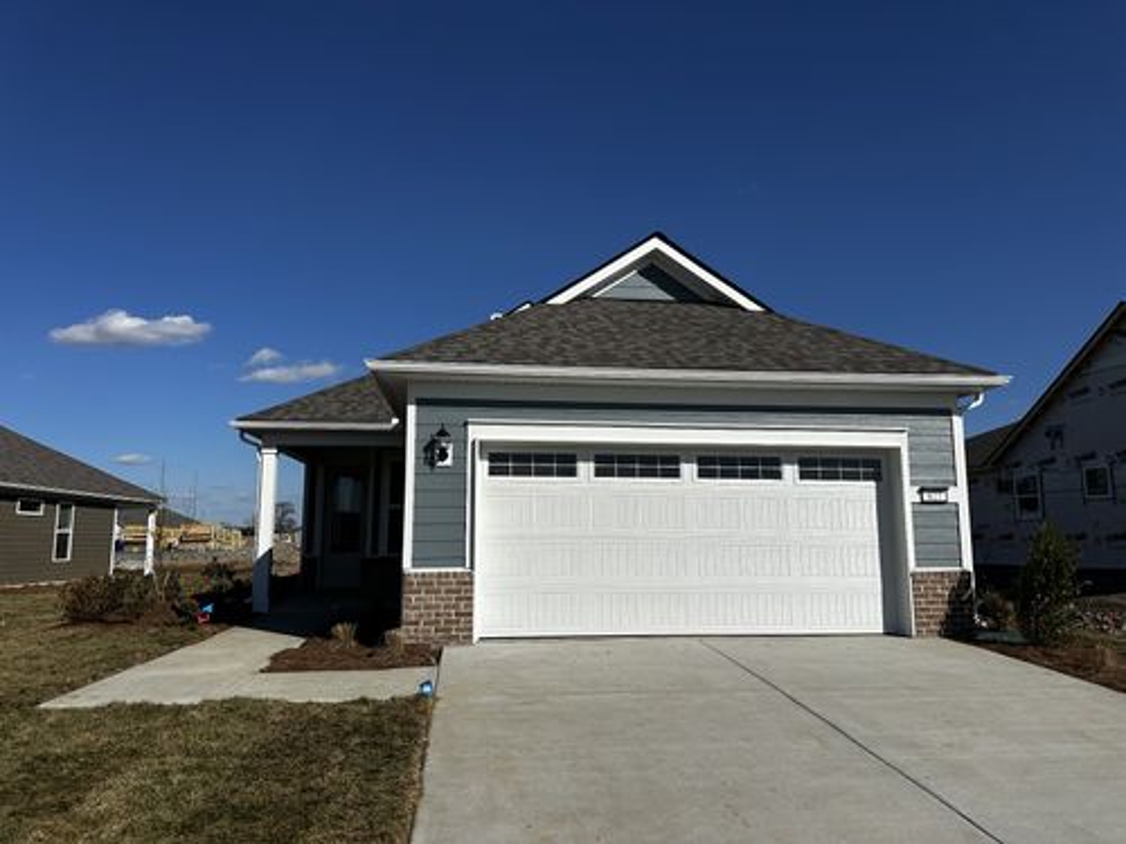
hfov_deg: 71.6
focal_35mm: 24
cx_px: 563
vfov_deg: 56.8
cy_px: 422
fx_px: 781
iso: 80
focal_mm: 6.86
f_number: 1.78
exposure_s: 1/12048
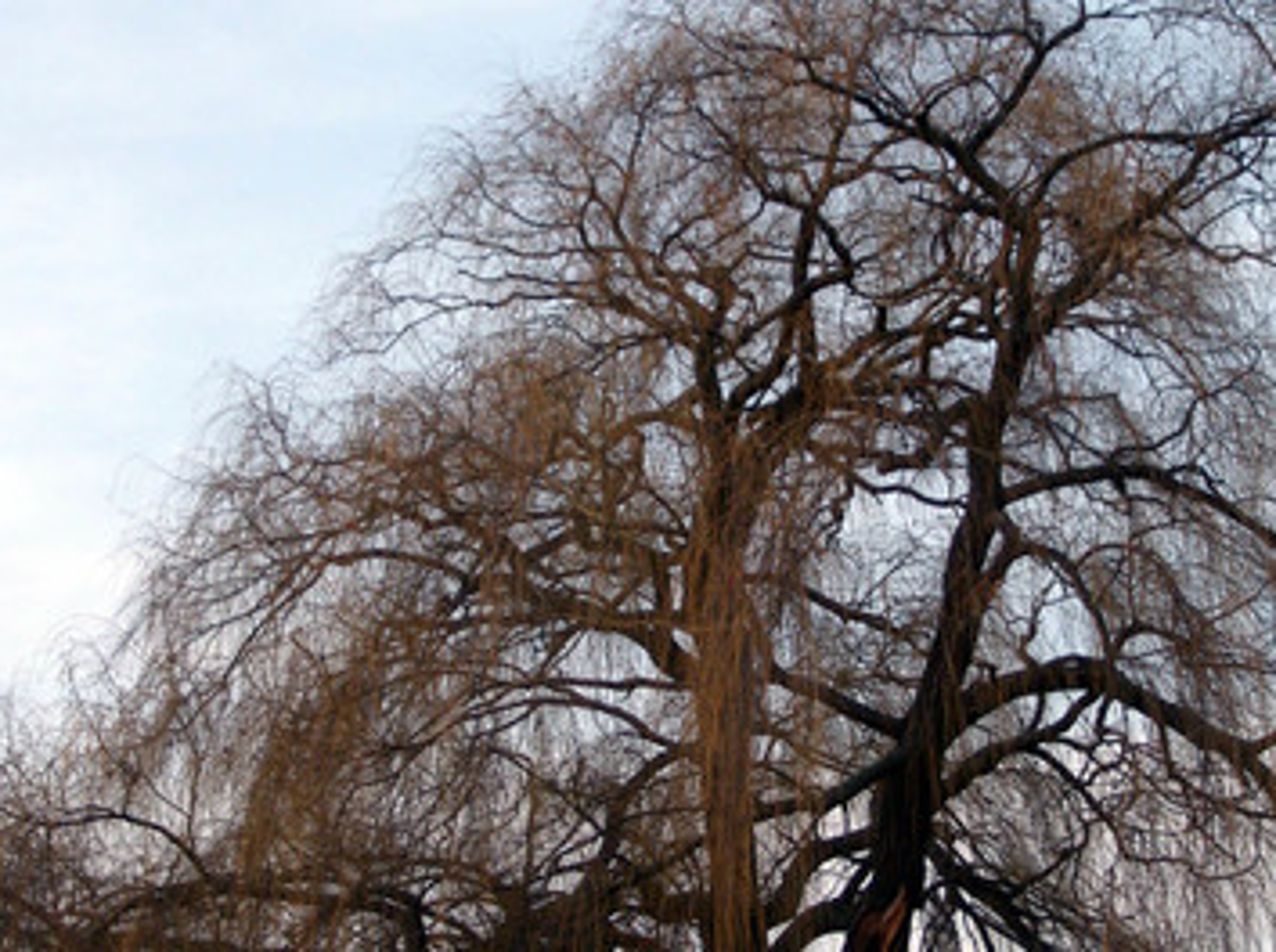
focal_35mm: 135
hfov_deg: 14.6
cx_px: 779
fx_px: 4966
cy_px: 507
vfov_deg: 10.9
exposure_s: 1/250
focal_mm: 17.7
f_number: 4.2
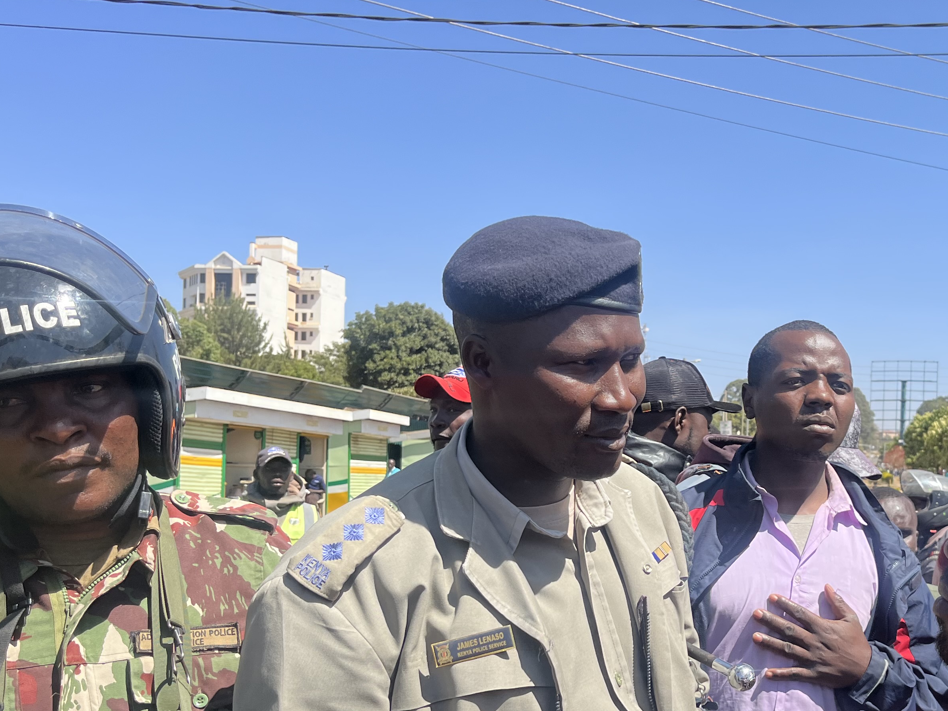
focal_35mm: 44
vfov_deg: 32.6
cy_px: 476
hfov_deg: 41.6
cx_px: 717
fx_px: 1205
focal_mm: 5.1
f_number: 1.6
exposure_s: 1/1748
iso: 50
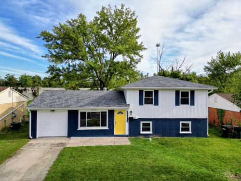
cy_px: 90
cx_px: 120
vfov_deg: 56.8
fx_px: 167
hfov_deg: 71.6
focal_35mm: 24
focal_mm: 6.72
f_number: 1.7
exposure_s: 1/2000
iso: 100
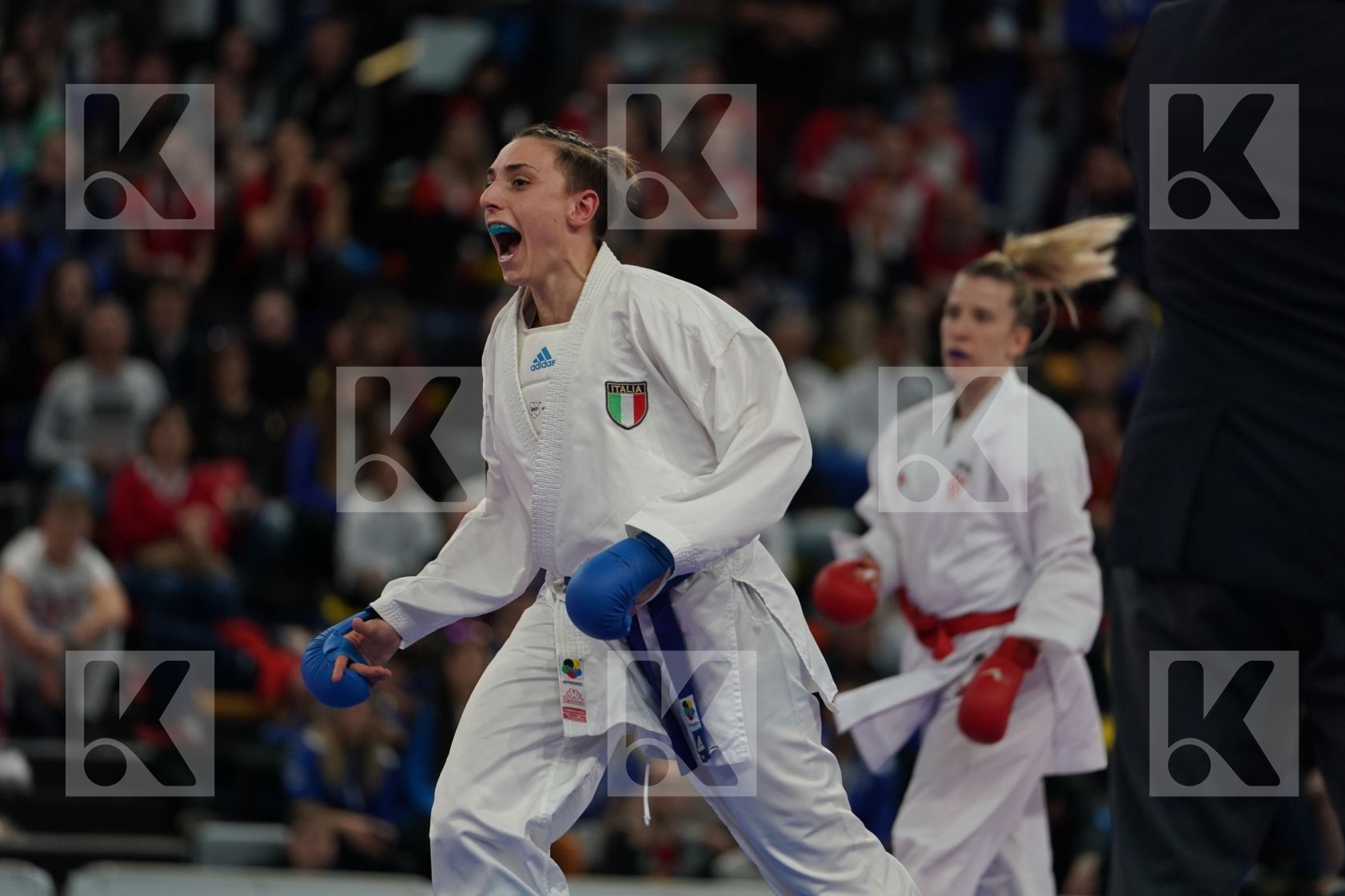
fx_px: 7994
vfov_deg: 6.4
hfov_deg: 9.6
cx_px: 682
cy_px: 440
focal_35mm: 214
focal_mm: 200
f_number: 2.8
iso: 1250
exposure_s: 1/1000
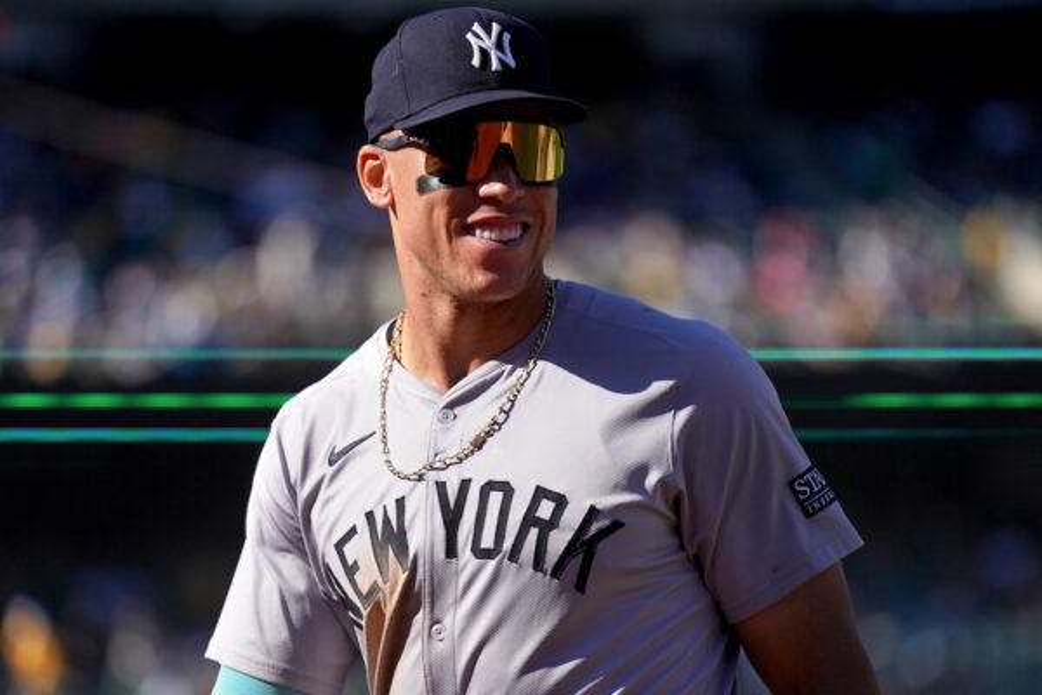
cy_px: 348
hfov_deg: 10.3
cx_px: 521
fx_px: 5788
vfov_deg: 6.9
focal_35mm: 200
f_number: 2.8
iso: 640
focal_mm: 200
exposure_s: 1/16000
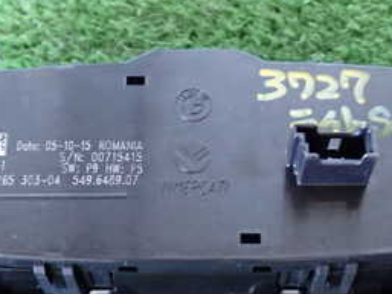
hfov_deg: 23.3
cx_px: 182
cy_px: 201
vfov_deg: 17.5
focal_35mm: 84
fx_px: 952
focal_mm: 6.37
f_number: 2.5
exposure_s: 1/25
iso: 800
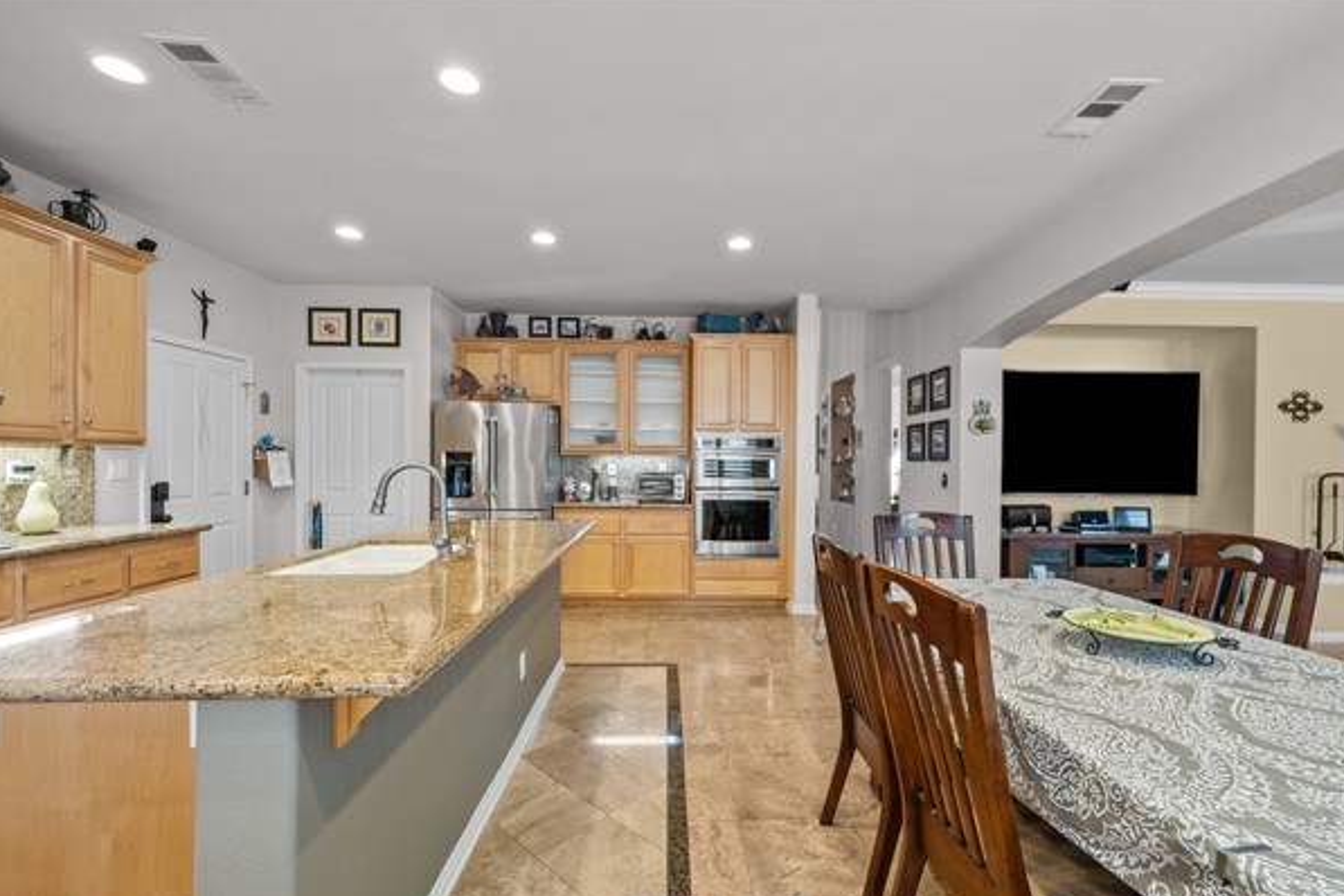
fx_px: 560
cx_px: 678
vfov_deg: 77.3
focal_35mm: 15
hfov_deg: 100.4
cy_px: 472
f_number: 9
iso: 100
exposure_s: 1.6
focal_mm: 14
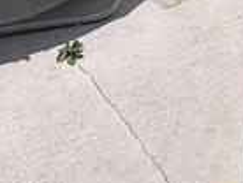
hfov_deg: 24.1
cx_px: 125
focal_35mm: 81
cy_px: -135
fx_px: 570
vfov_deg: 15.8
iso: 40
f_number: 2.2
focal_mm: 2.22
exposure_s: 1/2208
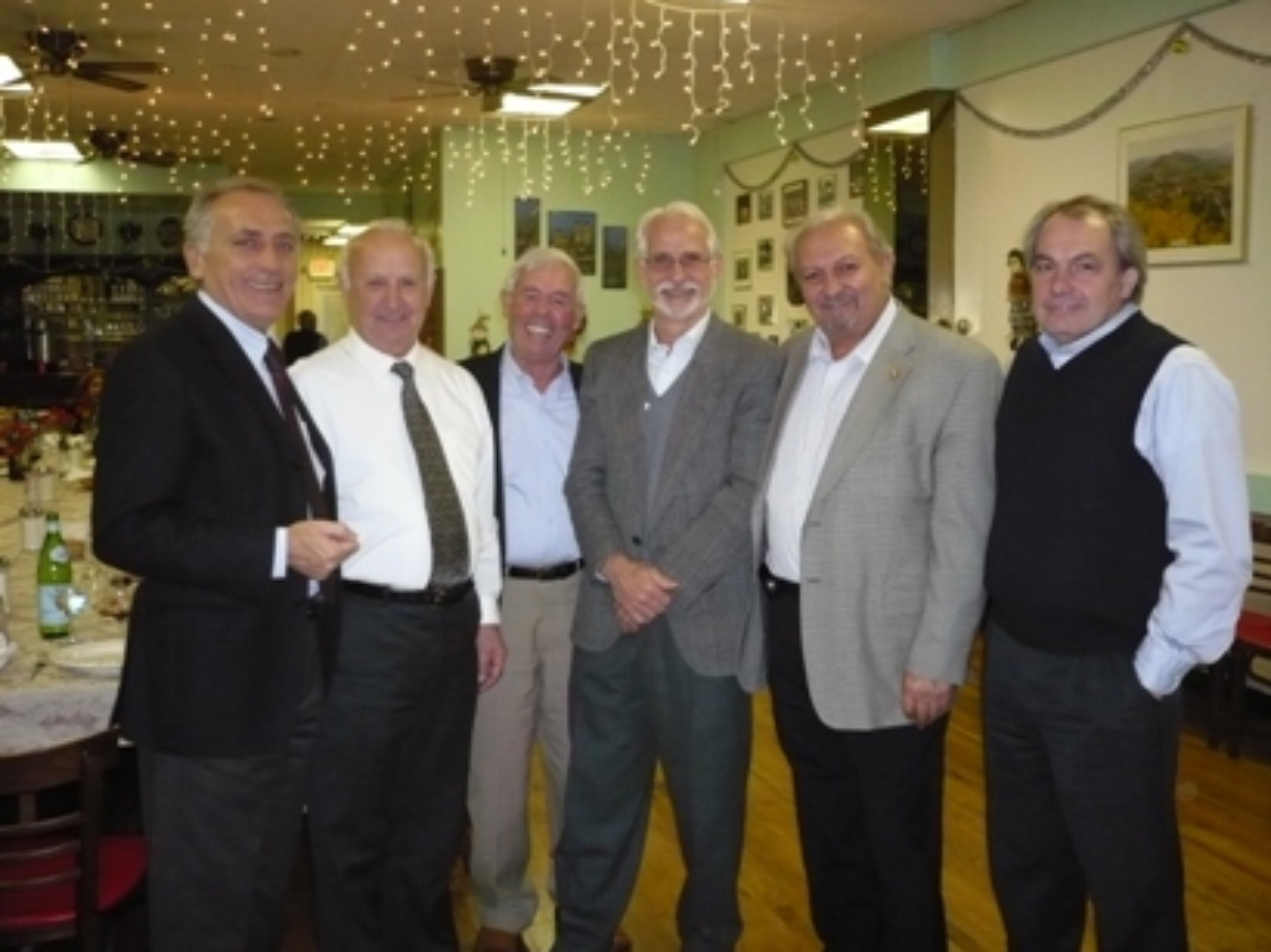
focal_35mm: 35
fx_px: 1284
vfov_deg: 40.7
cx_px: 636
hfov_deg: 52.7
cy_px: 476
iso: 320
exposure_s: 1/30
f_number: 2.8
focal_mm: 5.8
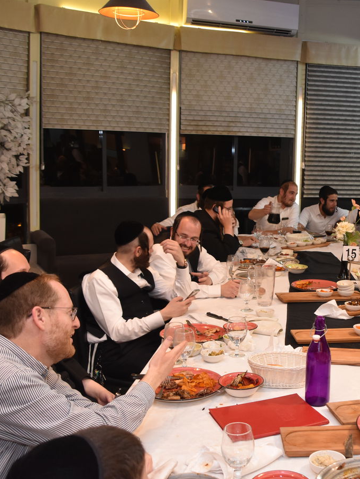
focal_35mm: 40
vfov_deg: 46.8
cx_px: 316
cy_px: 241
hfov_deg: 34.2
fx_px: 555
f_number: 3.5
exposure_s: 1/60
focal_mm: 18
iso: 1100
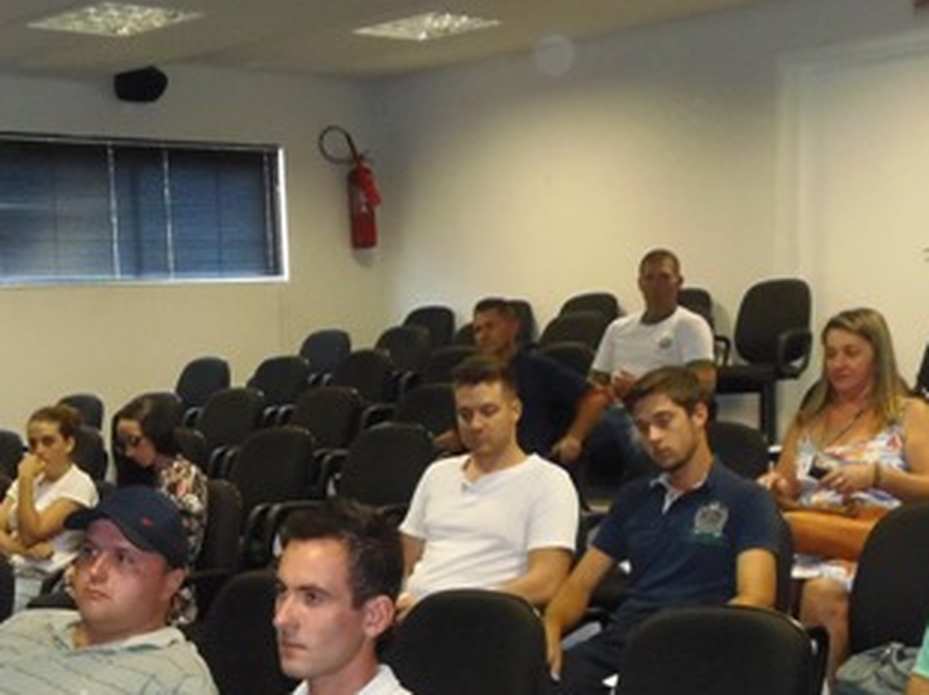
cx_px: 240
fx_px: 1663
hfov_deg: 30.7
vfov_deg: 22.6
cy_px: 710
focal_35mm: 62
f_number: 2.9
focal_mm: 4.3
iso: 250
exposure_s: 1/30
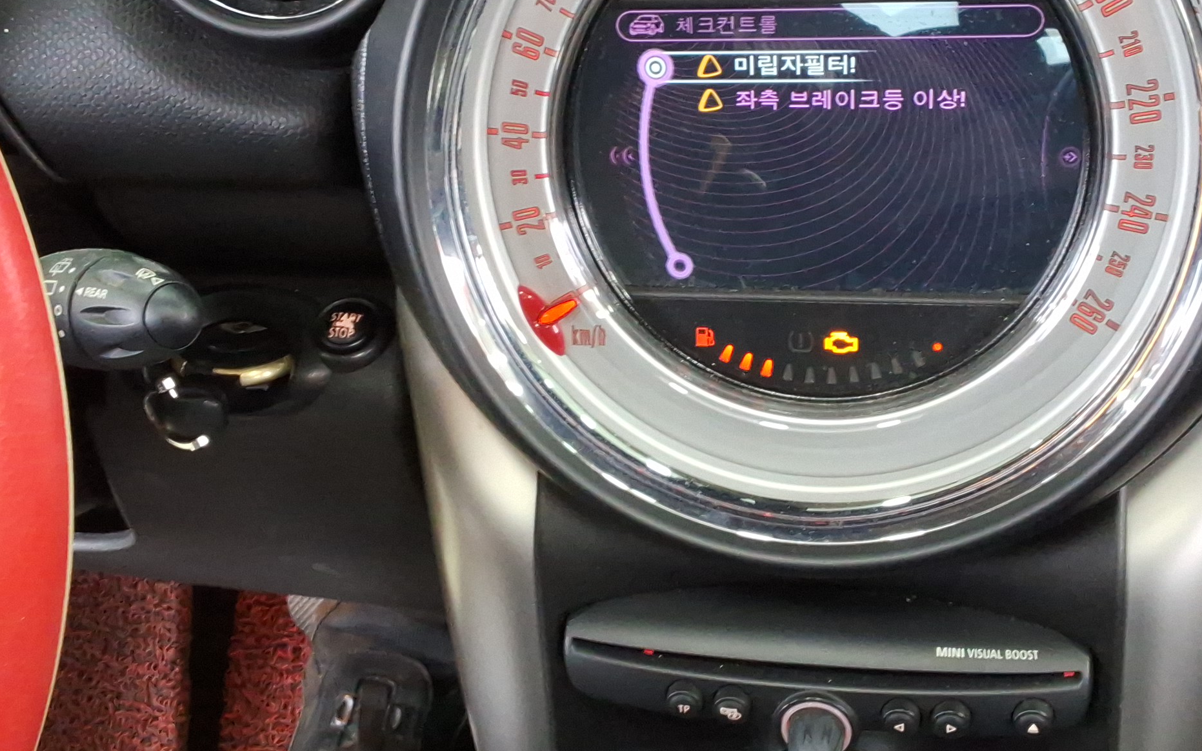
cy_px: 333
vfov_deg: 24.9
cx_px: 670
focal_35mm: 52
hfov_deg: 38.8
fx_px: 1703
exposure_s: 1/30
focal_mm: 2.91
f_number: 1.9
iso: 163
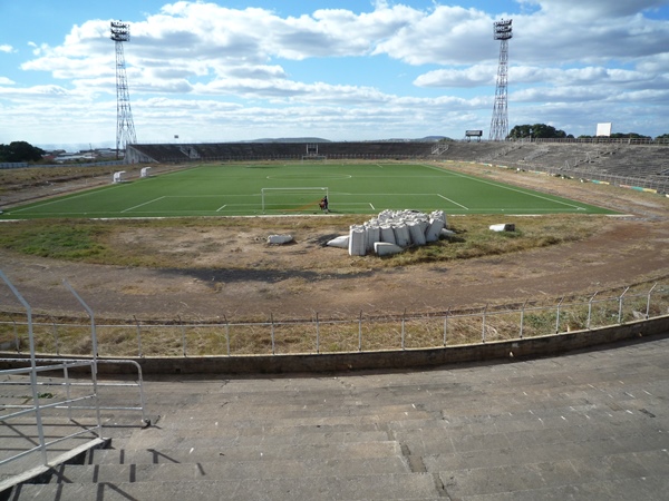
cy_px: 250
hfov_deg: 69.4
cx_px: 334
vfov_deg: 54.9
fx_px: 483
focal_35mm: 25
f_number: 4
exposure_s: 1/800
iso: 100
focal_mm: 4.4
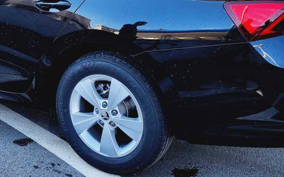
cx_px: 61
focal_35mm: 65
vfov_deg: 19.6
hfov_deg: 30.8
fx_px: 503
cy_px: 19
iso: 25
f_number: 1.8
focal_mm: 6.4
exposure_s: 1/180
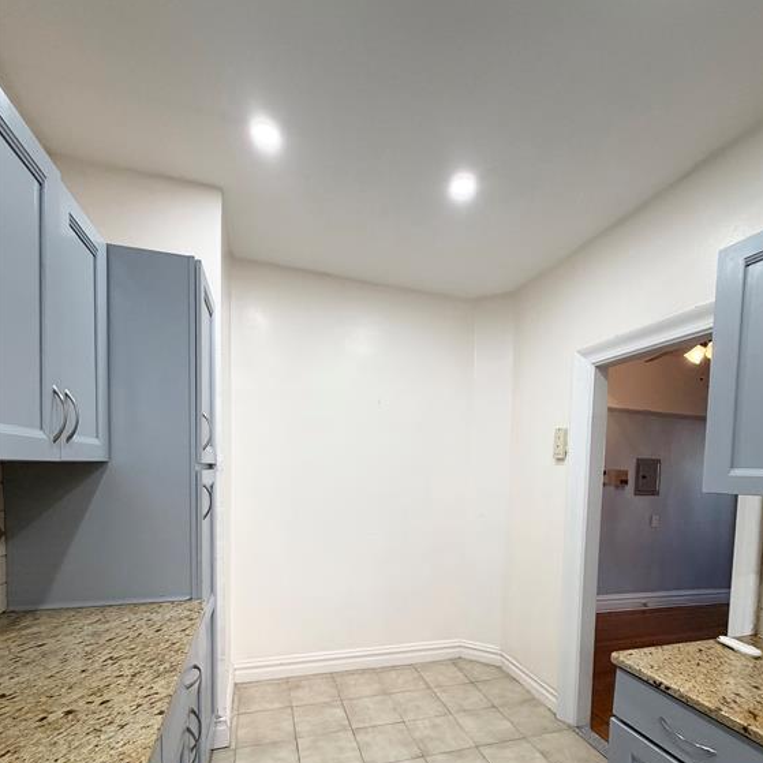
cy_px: 498
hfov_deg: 84.0
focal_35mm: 17
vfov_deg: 81.6
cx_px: 389
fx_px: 424
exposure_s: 1/120
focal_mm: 2.22
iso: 200
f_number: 2.2
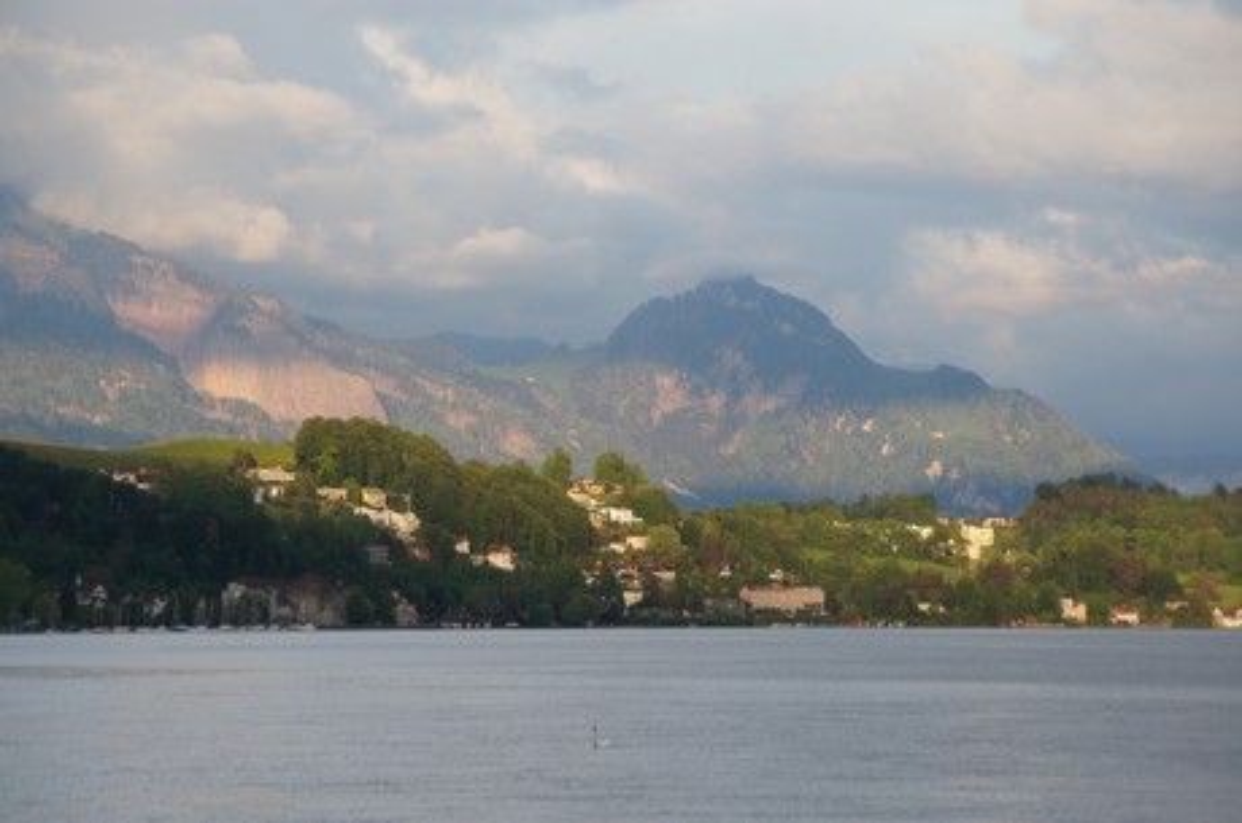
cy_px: 412
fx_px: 6199
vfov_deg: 7.6
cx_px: 621
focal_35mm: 180
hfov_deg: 11.4
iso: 160
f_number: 5.6
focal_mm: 120
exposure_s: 1/200
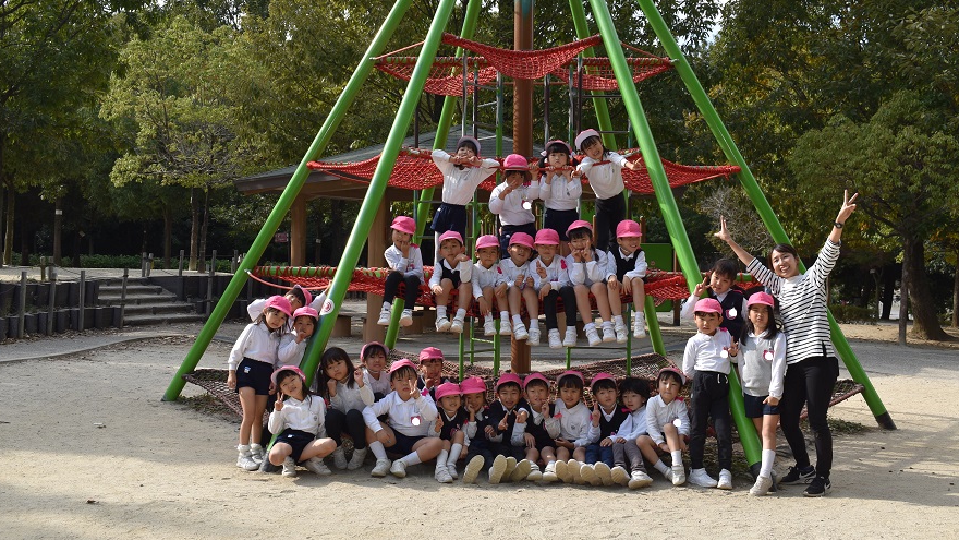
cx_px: 478
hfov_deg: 45.5
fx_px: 1144
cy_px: 218
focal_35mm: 45
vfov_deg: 26.5
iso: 100
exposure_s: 1/200
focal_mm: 28
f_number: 8
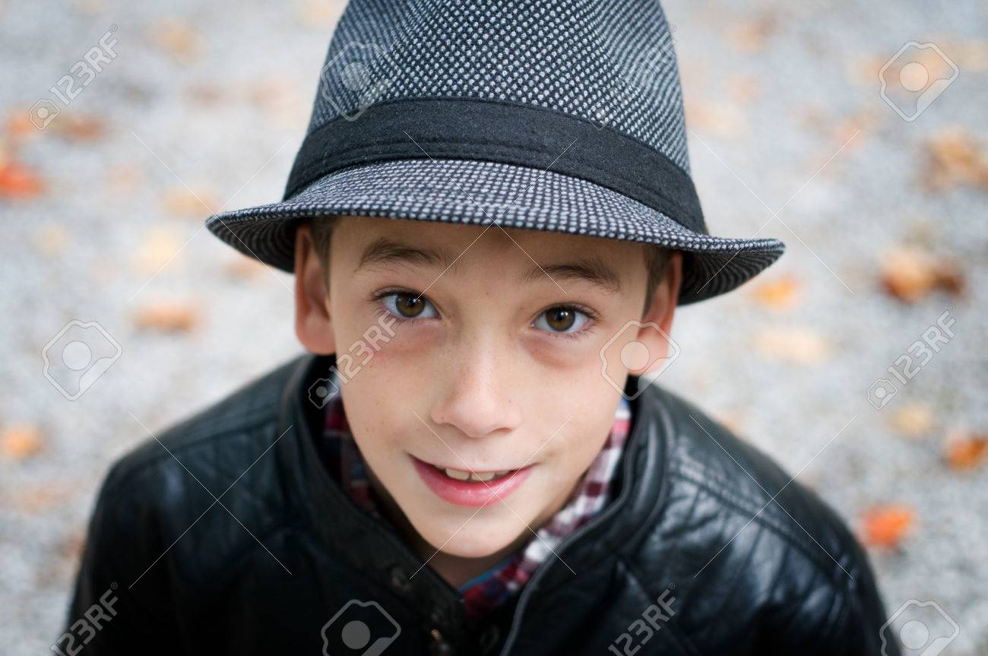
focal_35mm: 75
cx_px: 494
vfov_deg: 18.1
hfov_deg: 27.0
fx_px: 2055
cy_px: 328
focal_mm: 50
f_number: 2.8
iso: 200
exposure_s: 1/80
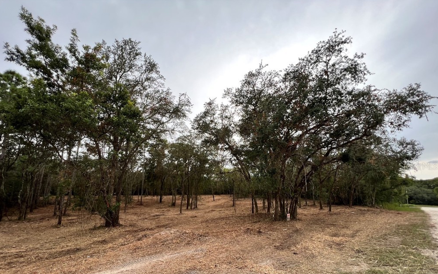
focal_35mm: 14
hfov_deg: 105.3
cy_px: 166
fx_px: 167
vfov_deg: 77.7
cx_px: 217
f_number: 1.8
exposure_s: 1/99
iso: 64
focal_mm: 1.57
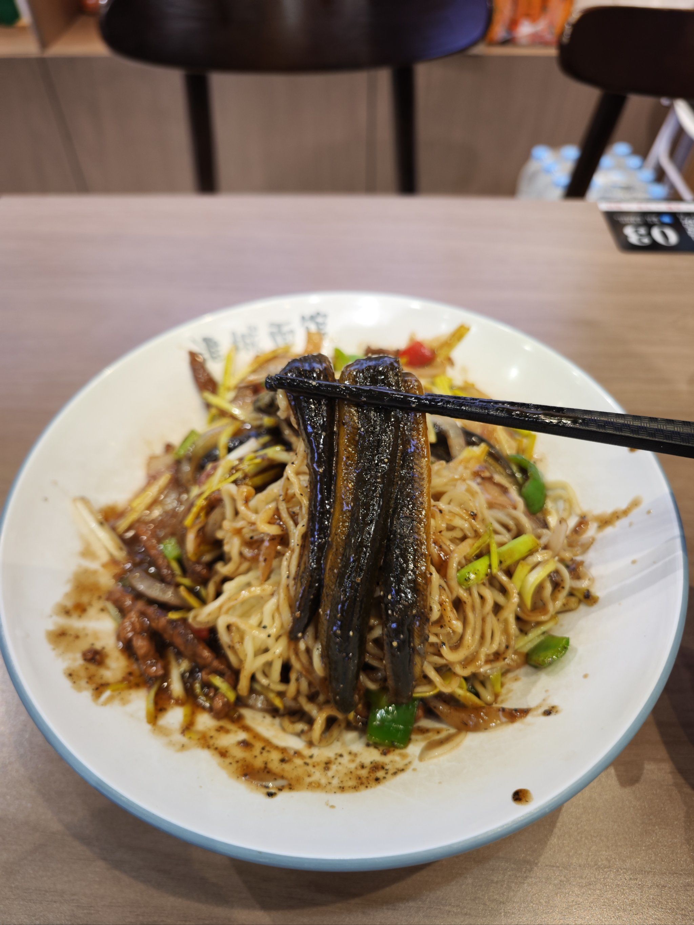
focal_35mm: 23
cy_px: 462
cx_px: 347
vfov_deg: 73.9
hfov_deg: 58.9
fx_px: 615
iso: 395
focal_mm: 8.7
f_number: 1.9
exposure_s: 1/60.2
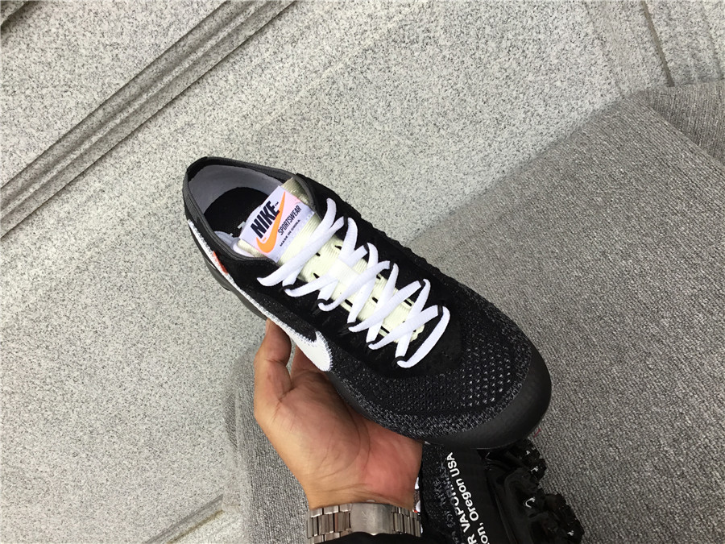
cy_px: 272
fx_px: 649
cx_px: 362
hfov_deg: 58.4
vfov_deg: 45.4
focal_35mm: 31
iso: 50
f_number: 2.4
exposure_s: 1/100
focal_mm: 3.3
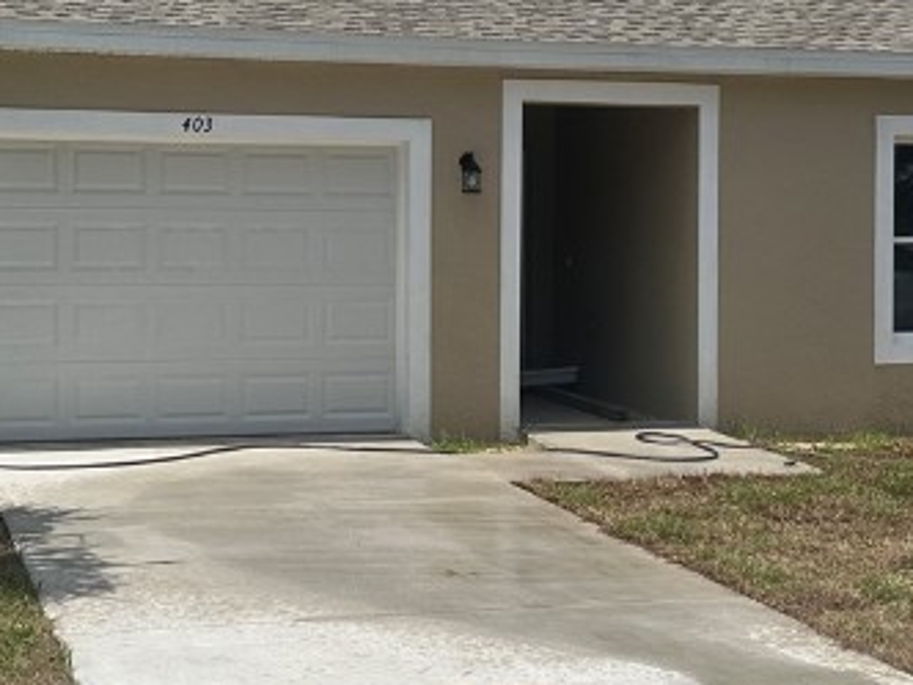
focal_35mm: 74
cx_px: 432
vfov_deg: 19.9
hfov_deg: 26.3
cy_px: 283
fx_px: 1952
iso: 80
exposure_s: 1/8929
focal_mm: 6.86
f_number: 1.78
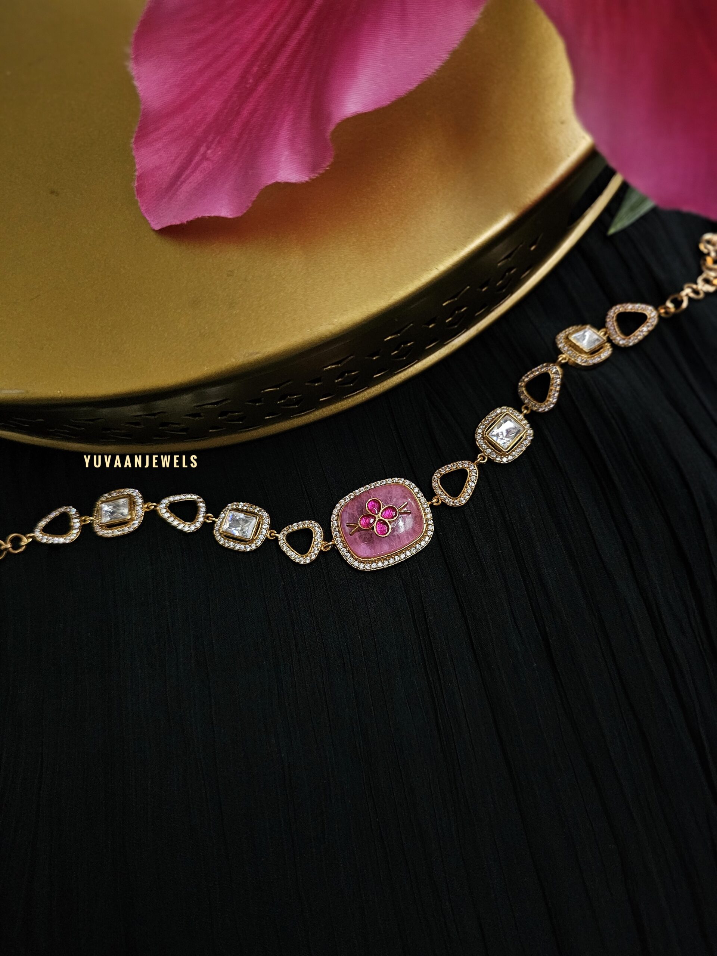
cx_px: 358
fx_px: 635
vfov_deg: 73.9
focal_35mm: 23
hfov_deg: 58.9
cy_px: 478
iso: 800
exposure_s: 1/120
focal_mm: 6.3
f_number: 1.7
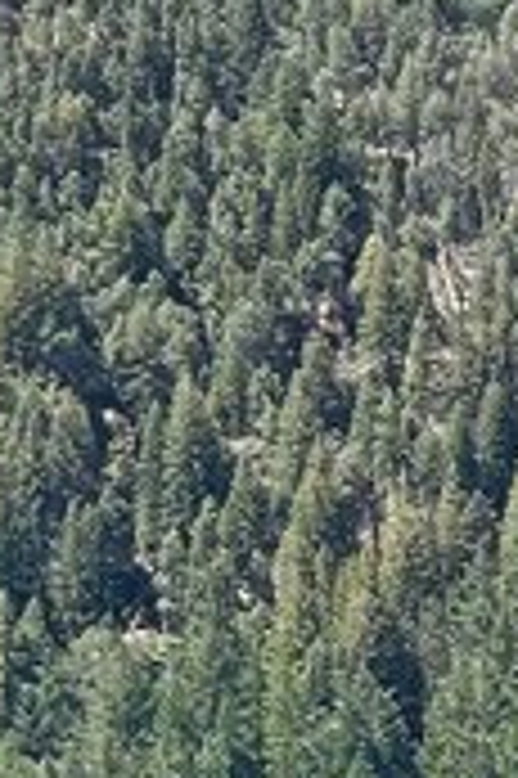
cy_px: -549
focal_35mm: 250
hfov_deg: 5.3
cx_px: 1158
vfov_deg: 8.0
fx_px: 5406
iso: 25
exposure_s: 1/749
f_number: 2
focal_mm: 6
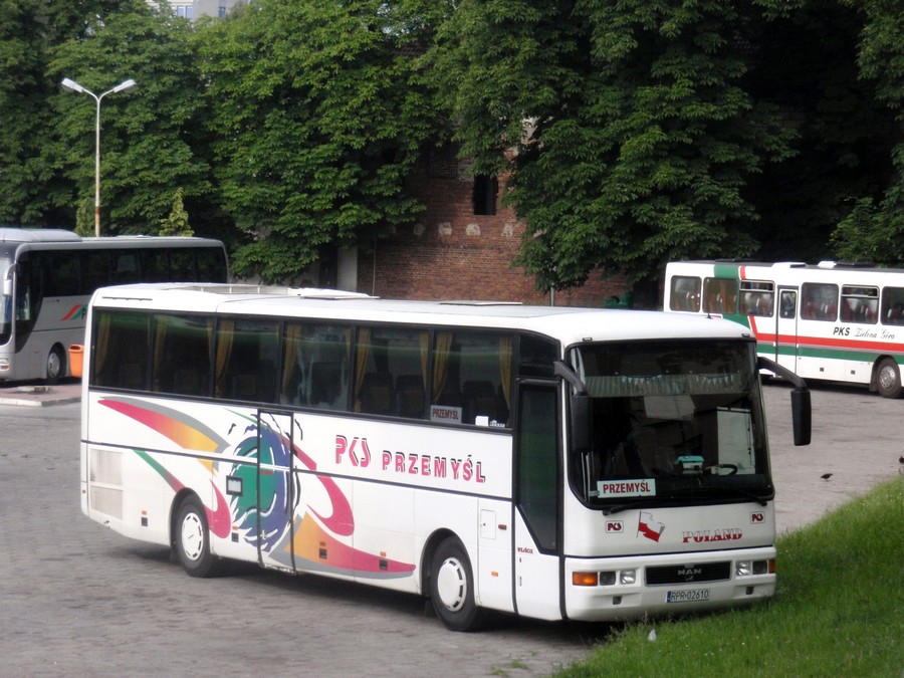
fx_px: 3134
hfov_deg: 16.4
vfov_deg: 12.3
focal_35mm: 120
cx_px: 452
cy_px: 339
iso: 320
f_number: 5.5
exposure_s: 1/500
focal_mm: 21.57
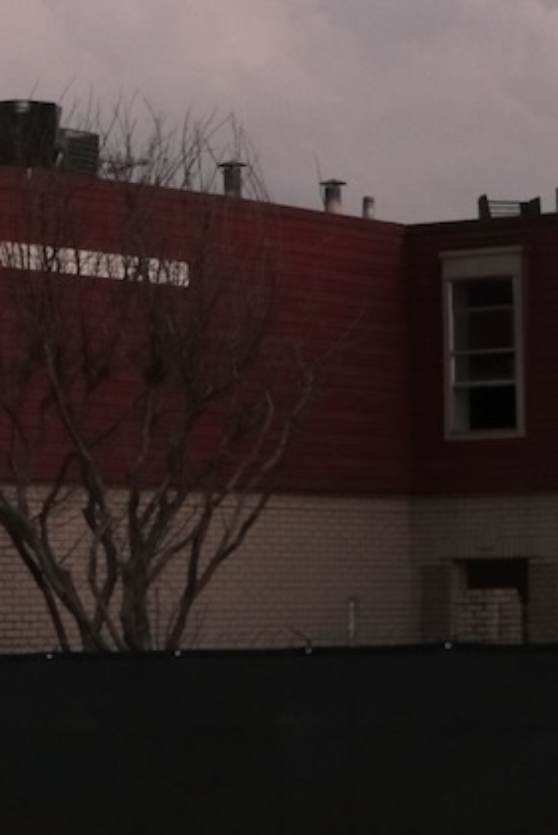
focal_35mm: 143
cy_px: 349
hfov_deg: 9.4
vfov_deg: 14.3
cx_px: 810
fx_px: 3322
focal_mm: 31.4
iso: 2500
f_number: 4.5
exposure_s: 1/80
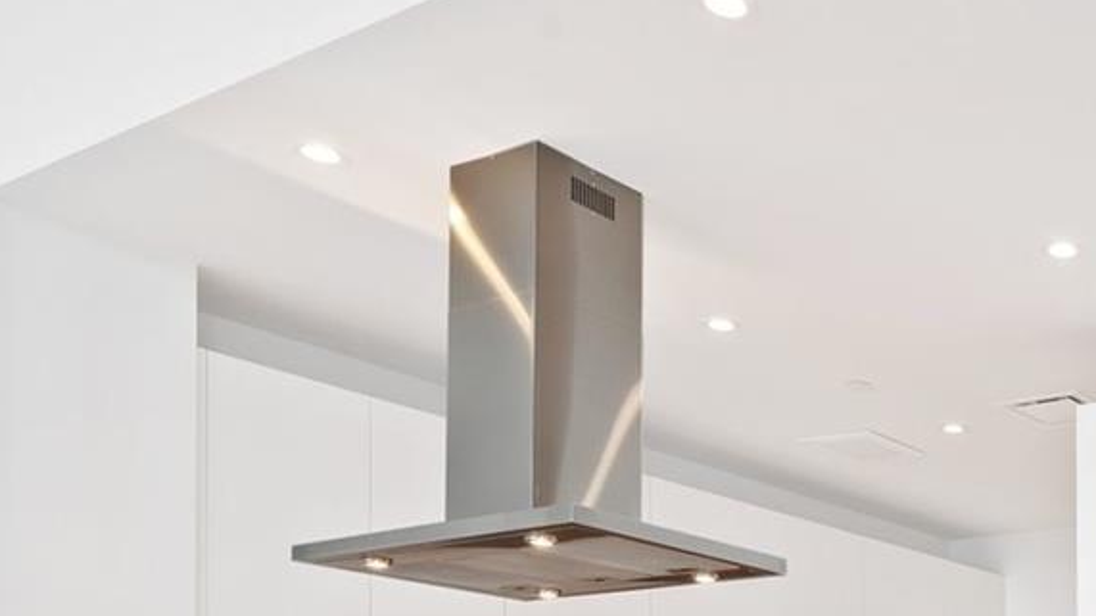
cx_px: 1157
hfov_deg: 39.4
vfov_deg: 23.5
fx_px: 1279
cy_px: 826
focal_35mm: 44
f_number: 8
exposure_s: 1/5
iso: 200
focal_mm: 15
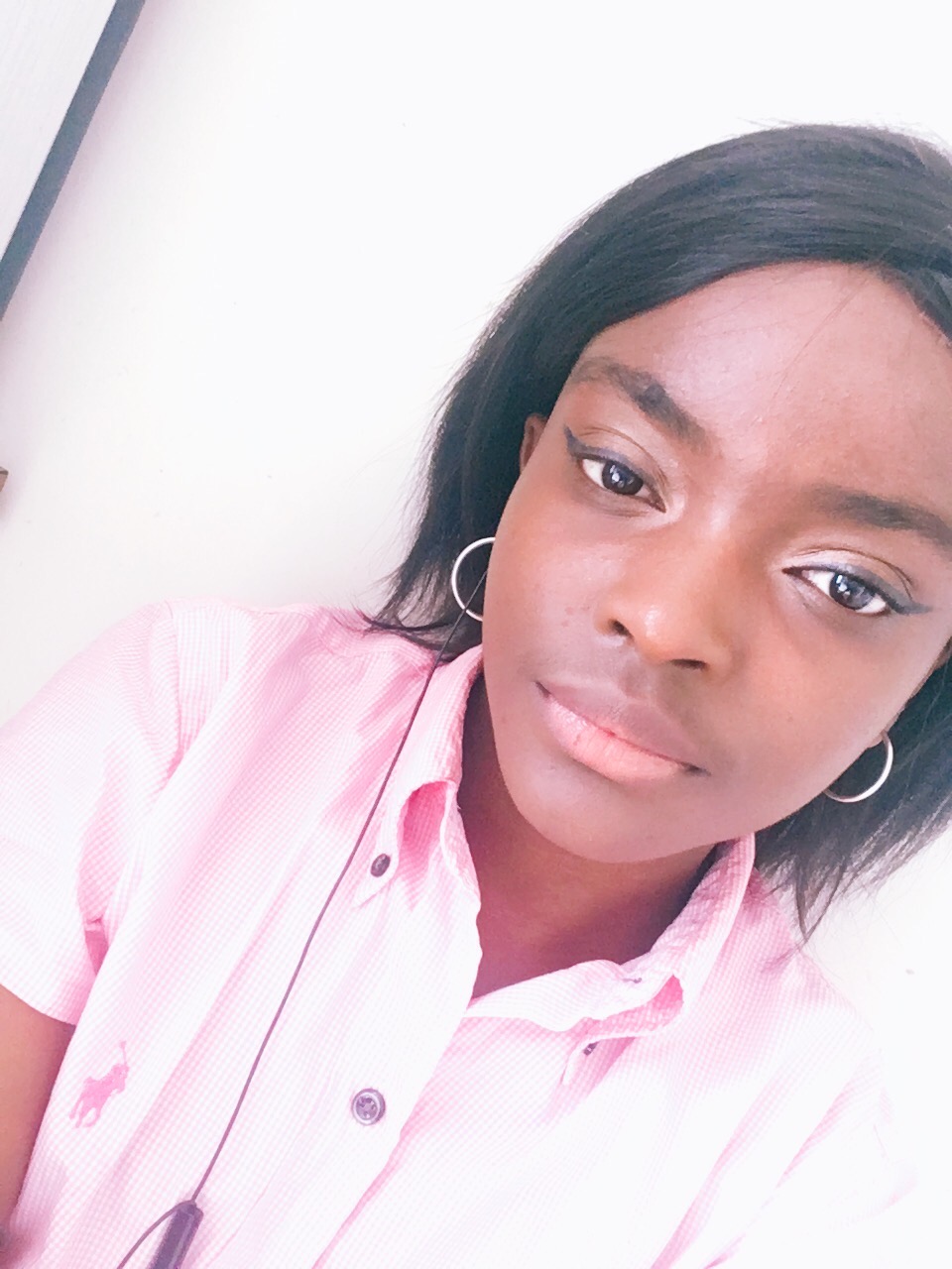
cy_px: 634
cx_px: 476
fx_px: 1137
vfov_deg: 58.4
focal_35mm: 31
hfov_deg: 45.4
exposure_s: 1/33
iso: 200
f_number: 2.4
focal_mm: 2.15
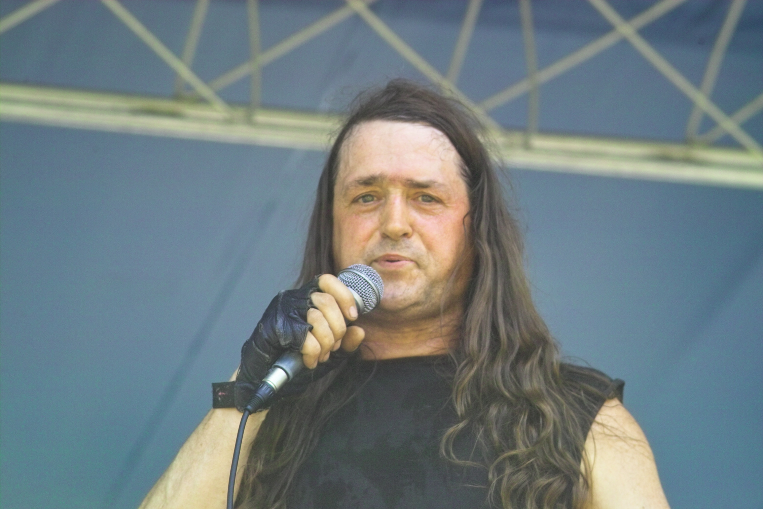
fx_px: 3794
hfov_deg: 11.5
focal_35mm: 179
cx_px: 382
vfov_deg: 7.7
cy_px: 254
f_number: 4
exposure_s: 1/180
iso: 200
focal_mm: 105
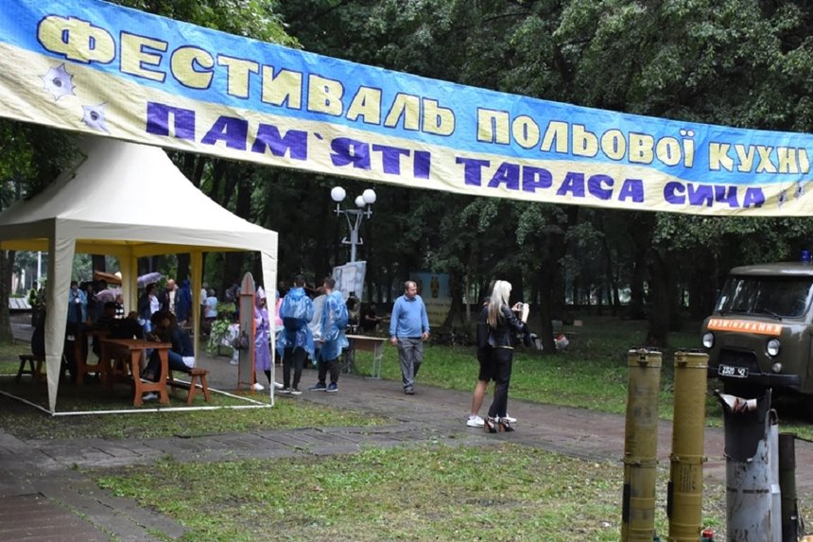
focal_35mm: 36
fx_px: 813
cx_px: 406
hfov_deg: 53.1
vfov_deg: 36.9
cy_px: 271
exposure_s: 1/200
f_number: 7.1
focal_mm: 24
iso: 1600
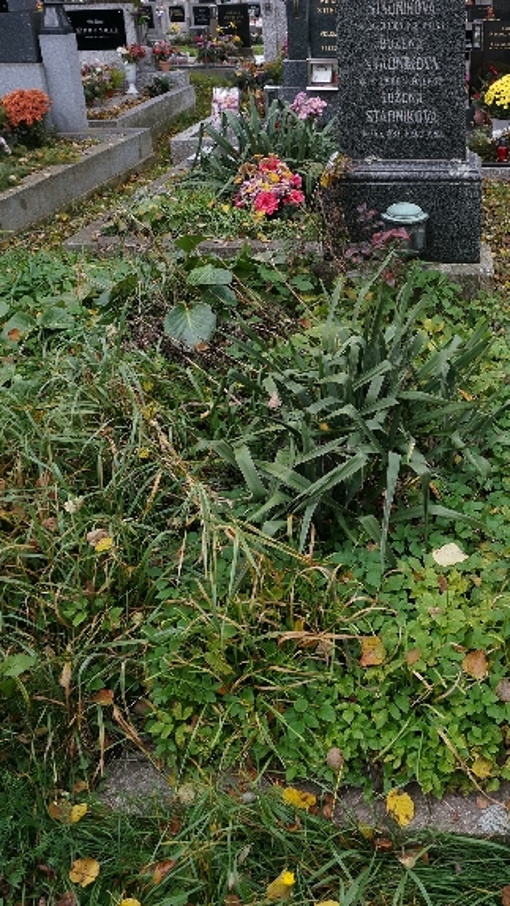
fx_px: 841
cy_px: 331
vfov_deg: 55.9
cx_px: 382
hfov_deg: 33.1
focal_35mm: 35
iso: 400
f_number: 6.3
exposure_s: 1/100
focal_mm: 16
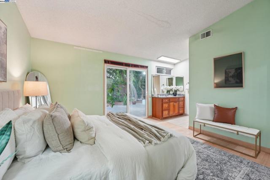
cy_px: 90
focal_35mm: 14
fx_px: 105
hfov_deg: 104.2
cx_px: 135
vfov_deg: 81.2
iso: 800
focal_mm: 14
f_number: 8
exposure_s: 1/8
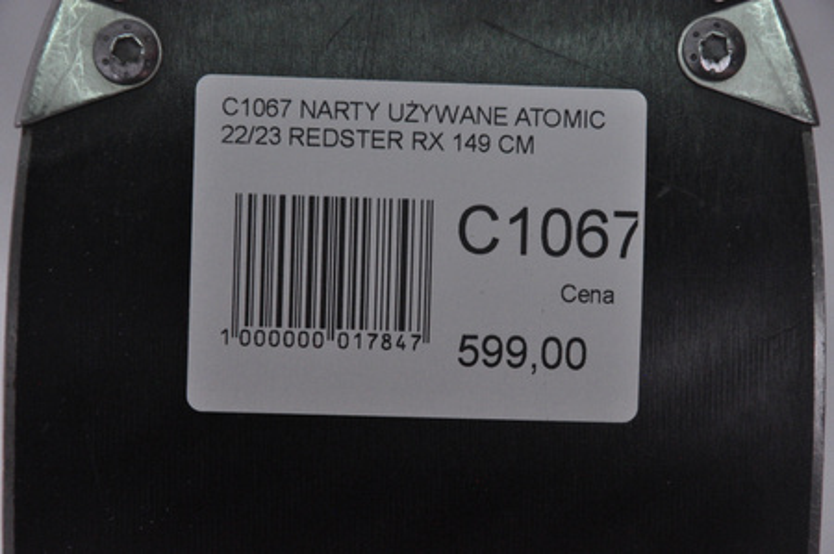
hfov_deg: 13.1
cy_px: 277
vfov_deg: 8.7
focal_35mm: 158
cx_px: 417
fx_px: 3645
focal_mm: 105
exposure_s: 1/125
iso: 3200
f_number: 9.5
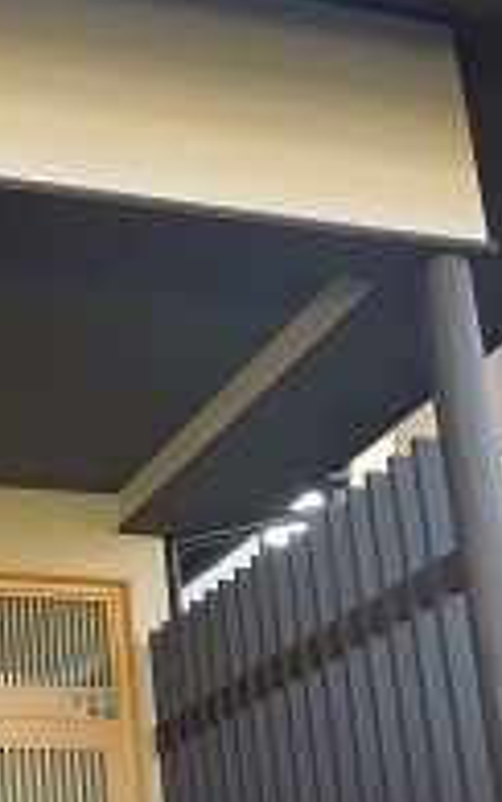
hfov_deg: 18.6
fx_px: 1487
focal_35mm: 68
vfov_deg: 29.5
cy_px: 635
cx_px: -4
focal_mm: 4.5
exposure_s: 1/60
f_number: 3.3
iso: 100
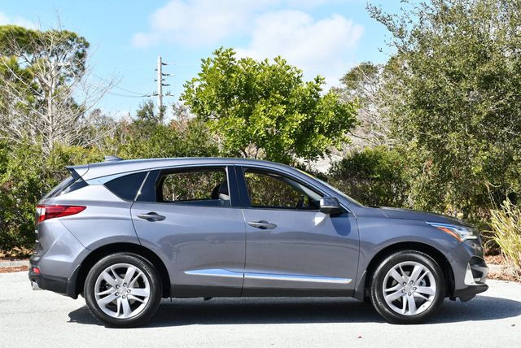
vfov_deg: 21.3
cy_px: 174
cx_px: 260
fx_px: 927
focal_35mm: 64
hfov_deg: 31.4
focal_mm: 32
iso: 180
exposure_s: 1/250
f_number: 8
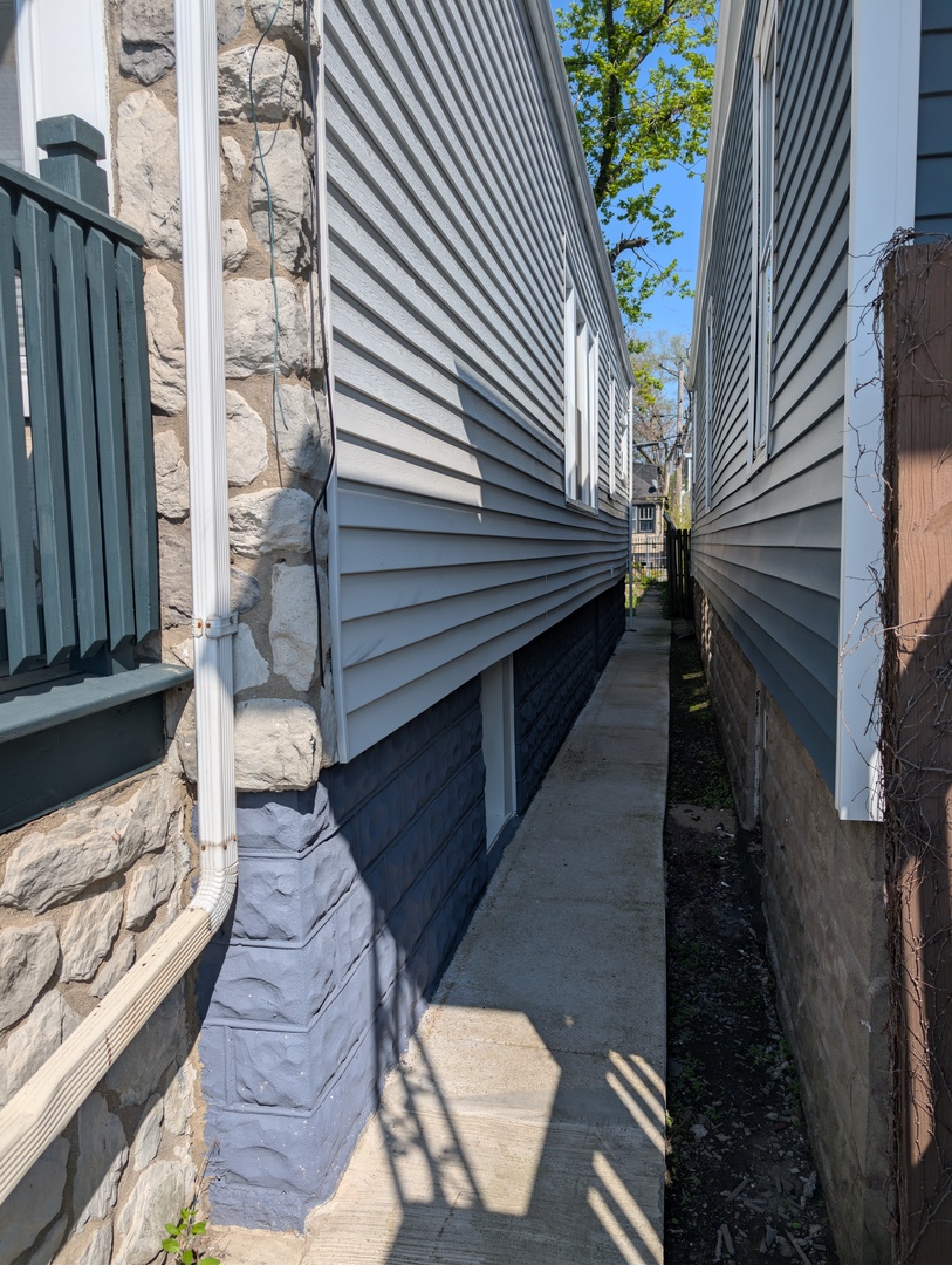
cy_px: 632
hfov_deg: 56.9
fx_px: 878
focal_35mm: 24
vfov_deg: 71.5
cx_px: 476
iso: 20
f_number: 1.68
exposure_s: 1/1488
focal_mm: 6.9
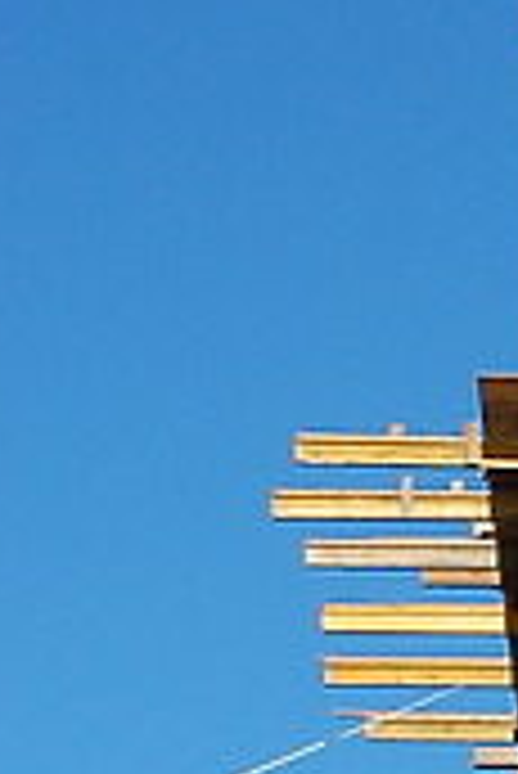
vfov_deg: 6.5
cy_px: 1008
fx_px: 6742
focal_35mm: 313
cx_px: 1272
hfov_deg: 4.3
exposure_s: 1/320
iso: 200
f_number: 10
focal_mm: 40
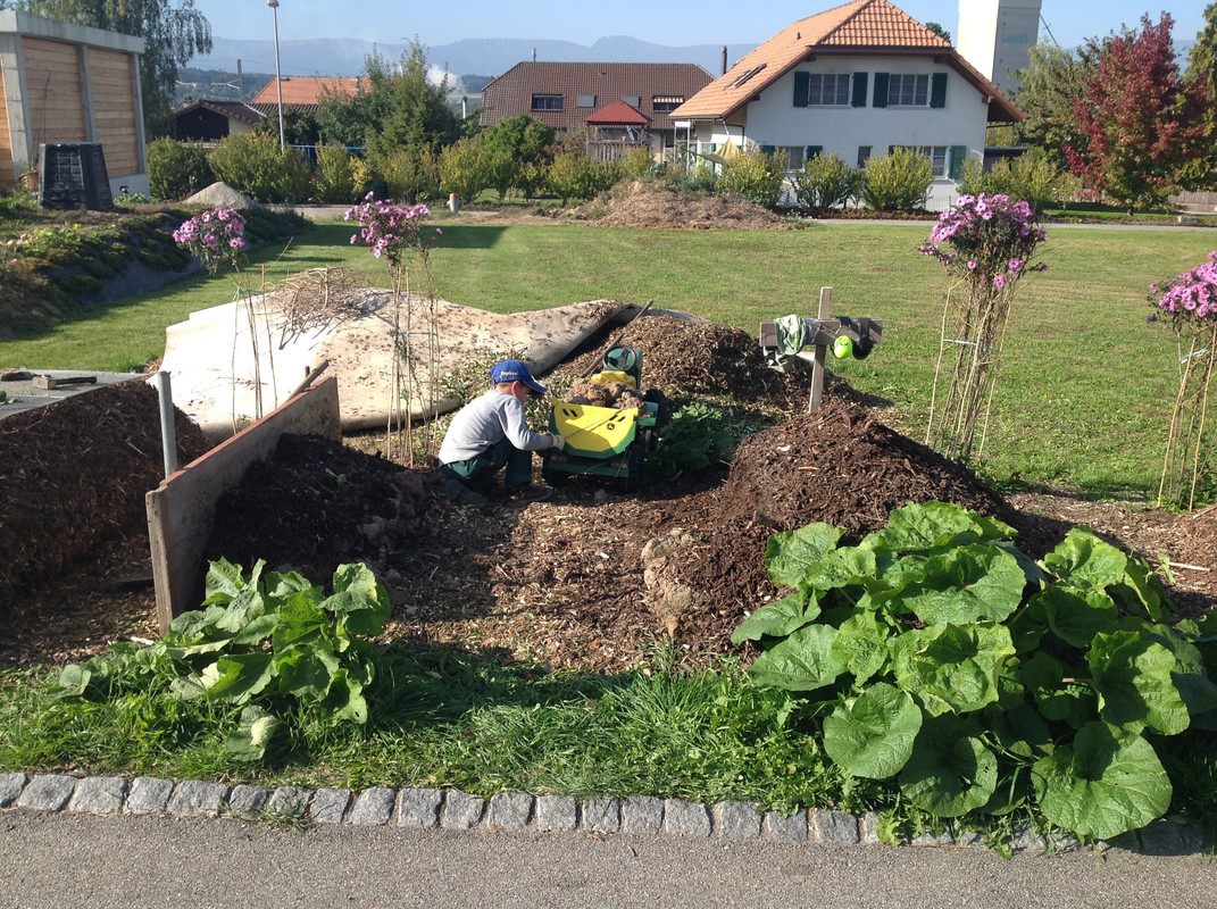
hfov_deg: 52.7
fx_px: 1229
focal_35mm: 35
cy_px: 454
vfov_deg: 40.6
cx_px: 608
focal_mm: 4.28
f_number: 2.4
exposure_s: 1/889
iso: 50
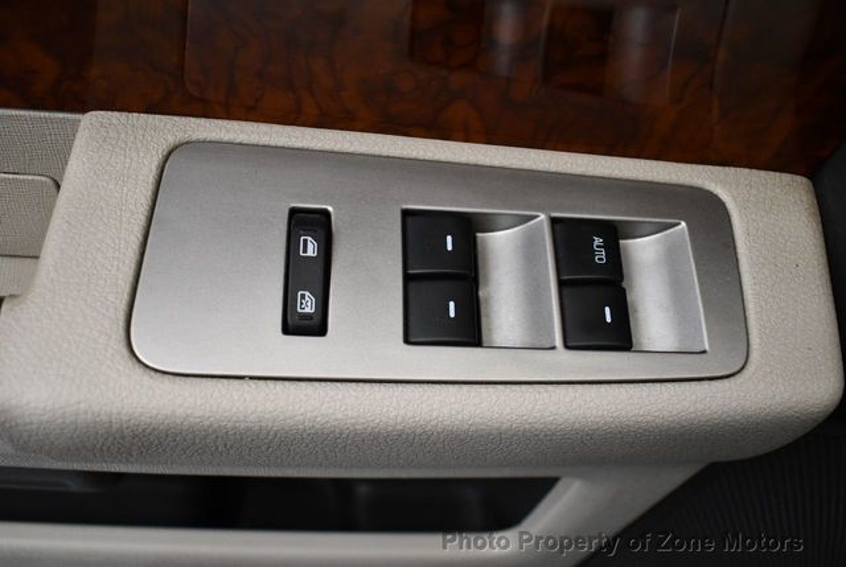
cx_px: 423
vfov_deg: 37.0
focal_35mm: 36
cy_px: 284
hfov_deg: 53.1
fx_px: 847
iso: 1600
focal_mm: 18
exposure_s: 1/125
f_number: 3.5
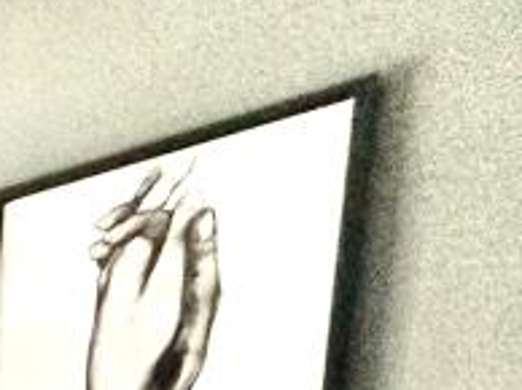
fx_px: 1115
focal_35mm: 74
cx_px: -619
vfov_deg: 15.5
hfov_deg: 16.6
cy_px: 802
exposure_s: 1/94
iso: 320
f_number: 2.2
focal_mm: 2.22
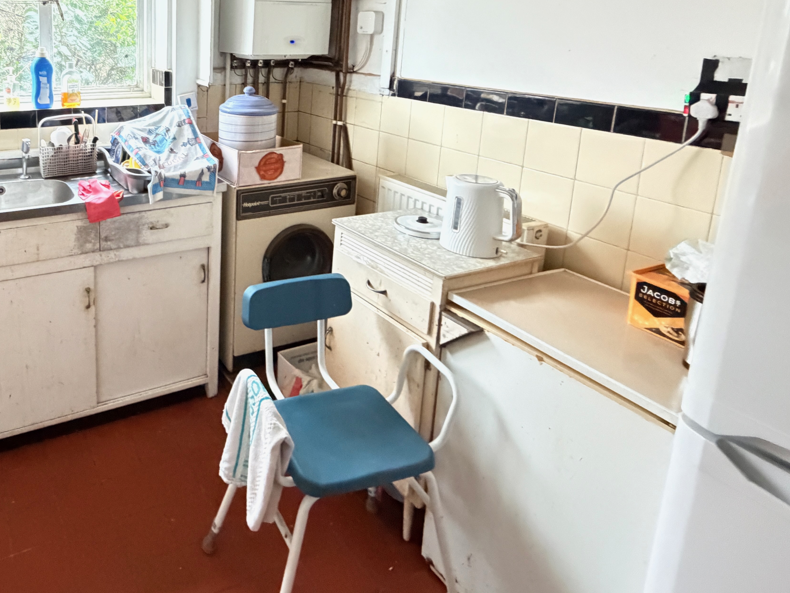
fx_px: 548
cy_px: 119
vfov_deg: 53.1
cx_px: 166
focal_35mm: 24
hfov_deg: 65.6
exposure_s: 1/40
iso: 1600
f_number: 2.2
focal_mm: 2.22
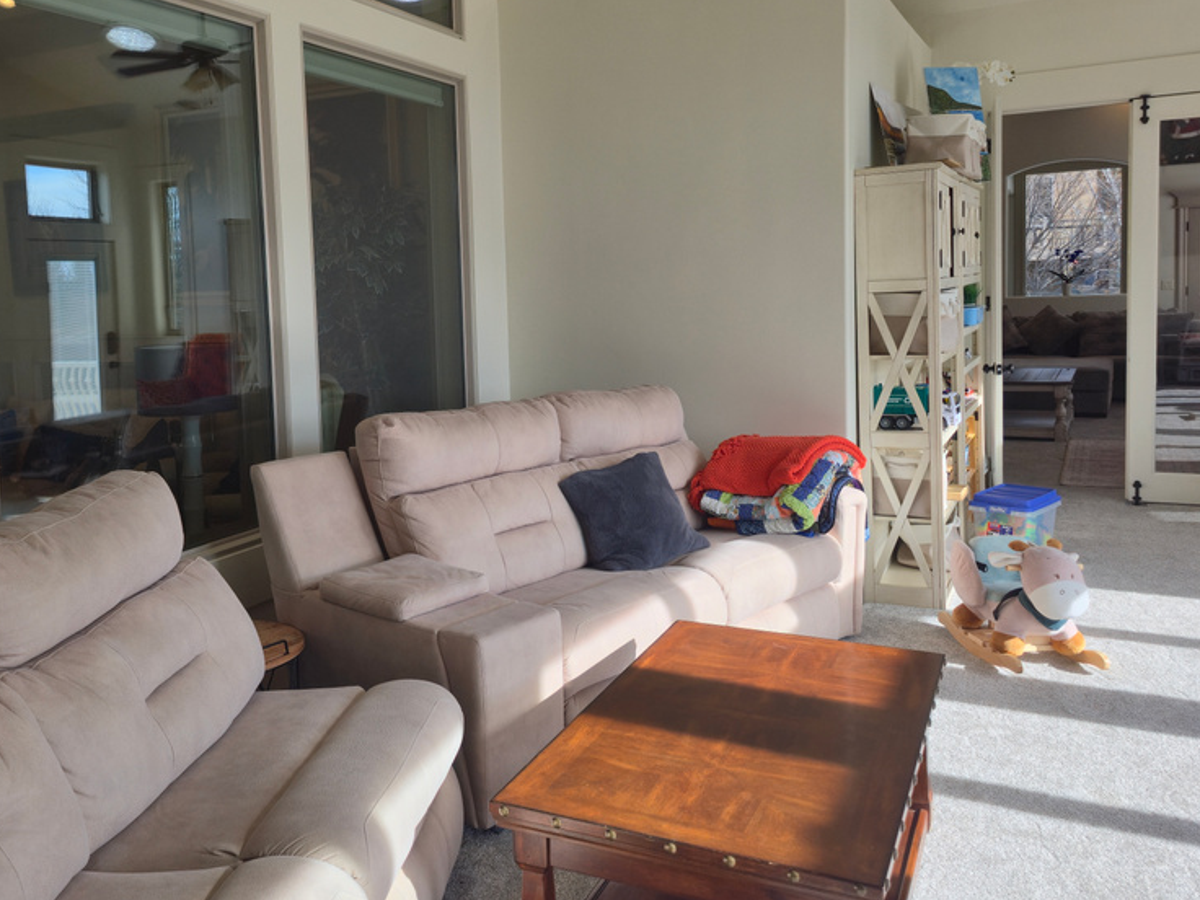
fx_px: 1109
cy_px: 368
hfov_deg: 56.4
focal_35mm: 32
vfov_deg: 44.0
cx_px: 486
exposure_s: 1/120
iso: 12
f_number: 1.7
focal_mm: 6.3
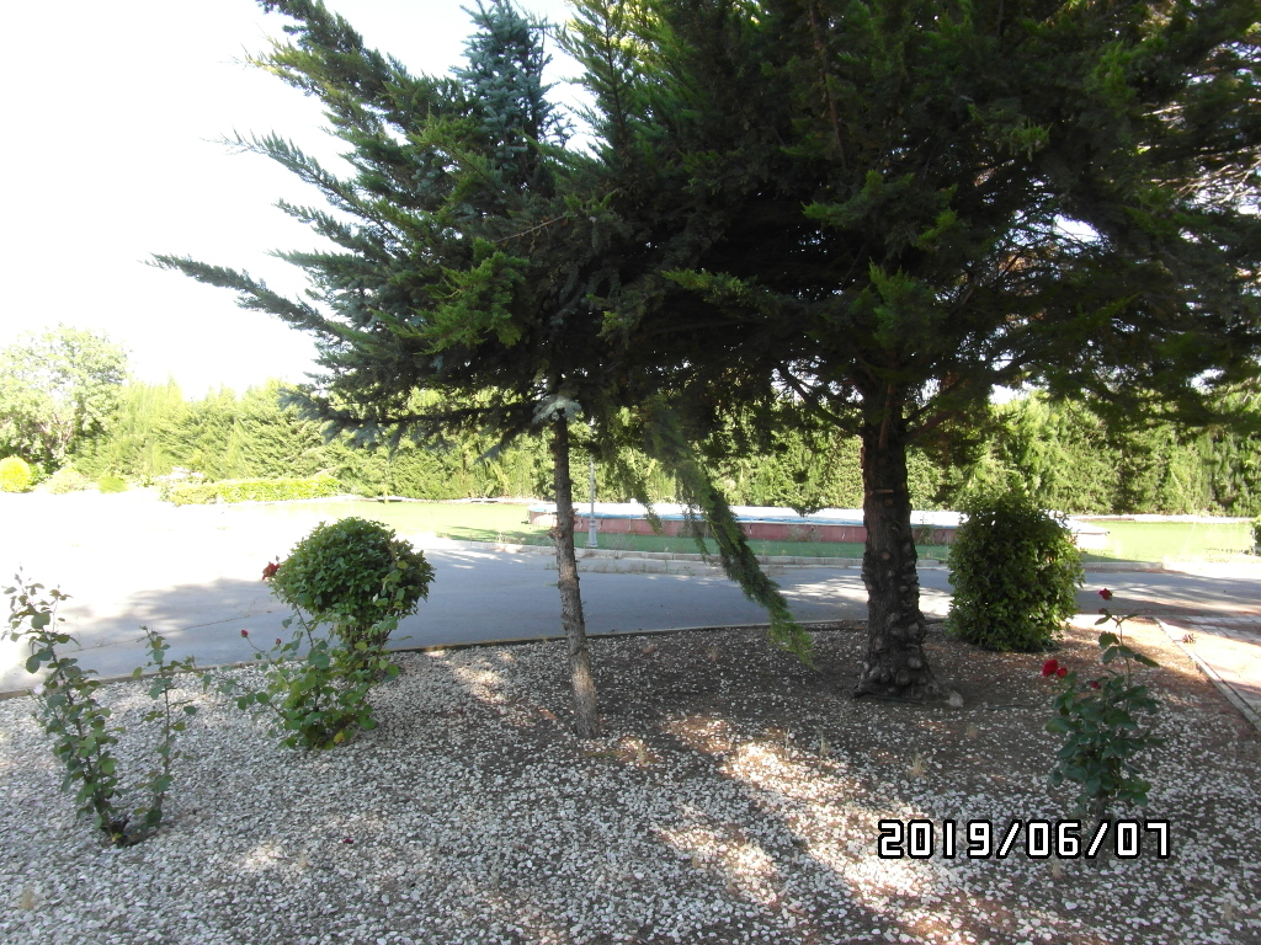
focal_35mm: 24
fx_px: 874
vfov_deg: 56.8
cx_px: 630
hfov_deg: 71.6
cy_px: 472
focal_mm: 4
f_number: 4.6
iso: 80
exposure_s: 1/45
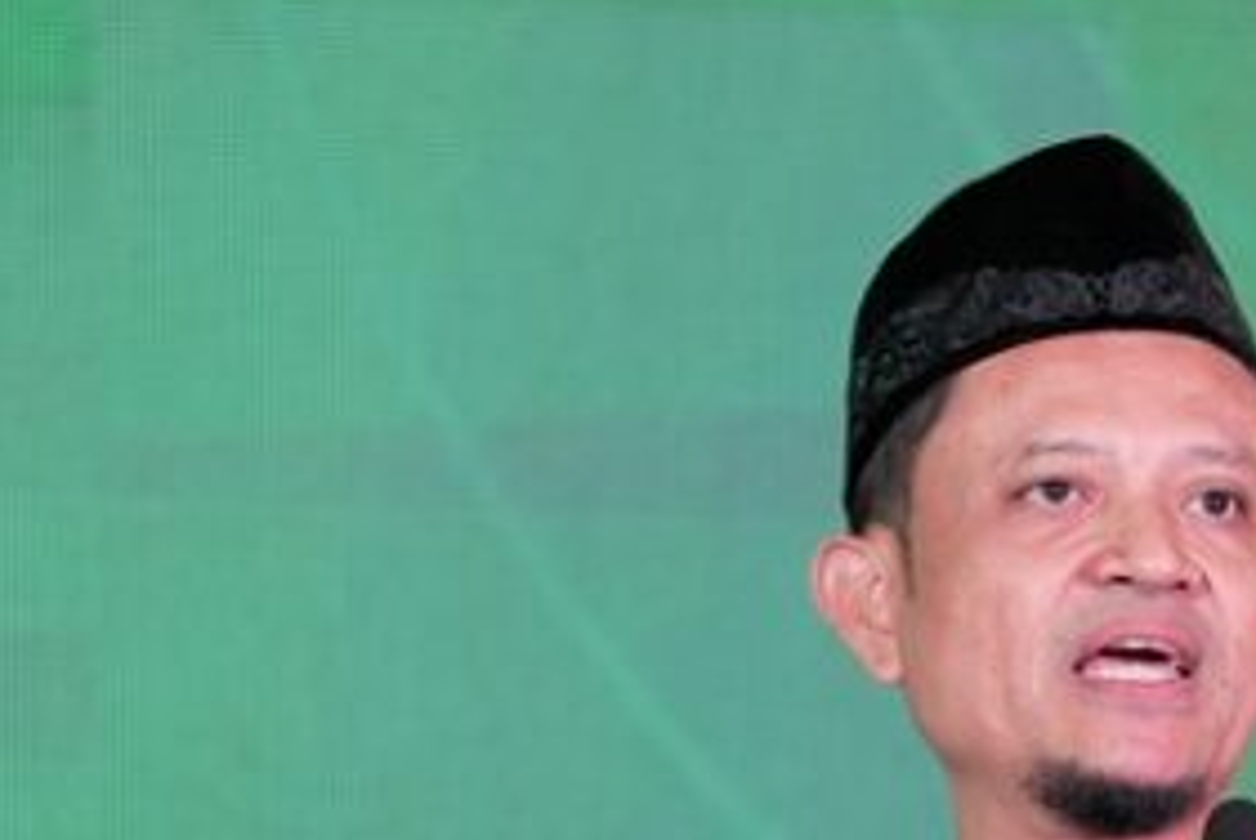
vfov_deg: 2.5
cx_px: 1104
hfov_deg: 3.8
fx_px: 19069
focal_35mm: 546
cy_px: 844
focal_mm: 200
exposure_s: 1/250
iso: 1600
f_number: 2.8
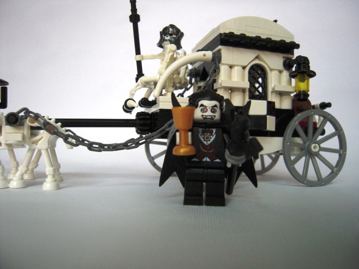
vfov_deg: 49.7
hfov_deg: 63.4
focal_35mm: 28
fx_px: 290
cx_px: 180
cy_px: 134
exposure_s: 1/640
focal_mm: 5
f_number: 2.7
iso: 400
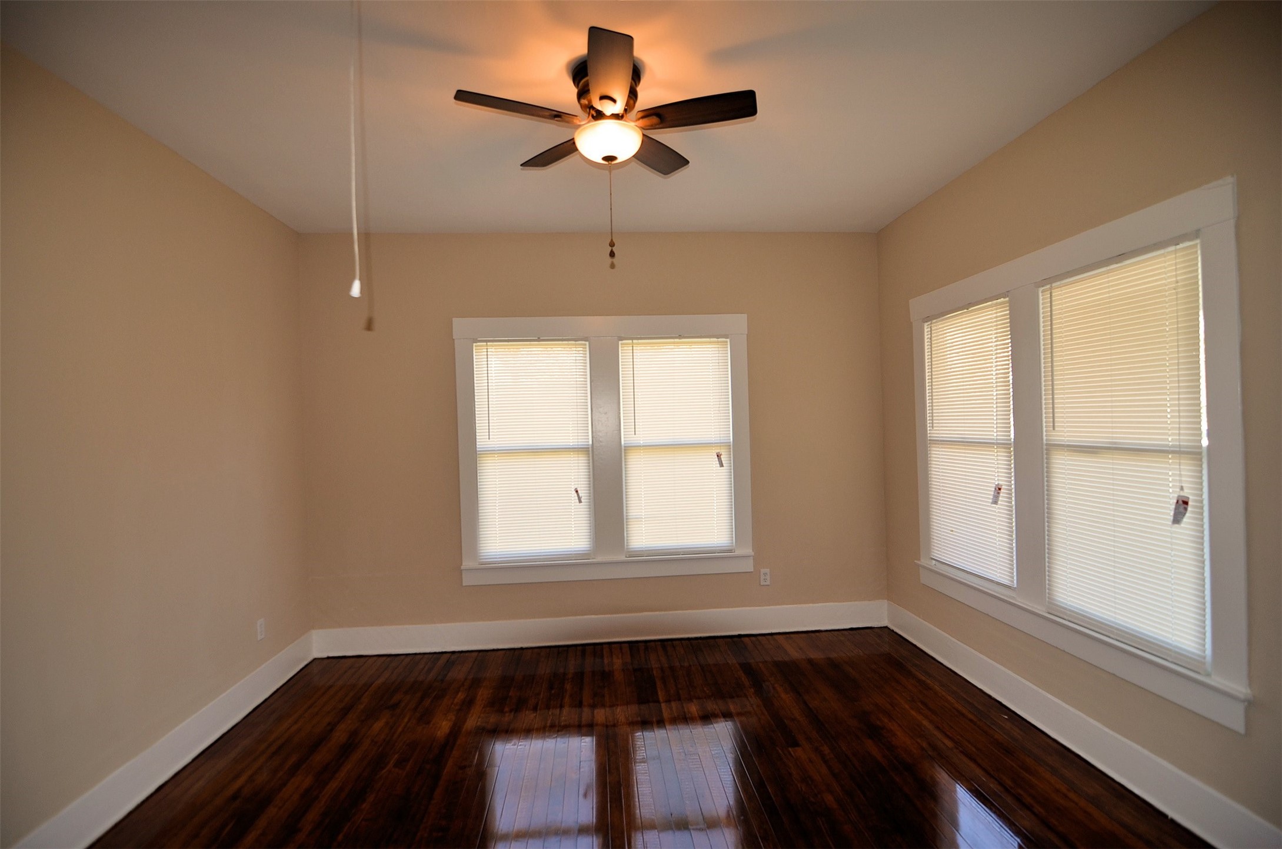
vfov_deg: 71.8
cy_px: 424
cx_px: 641
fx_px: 586
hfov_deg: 95.1
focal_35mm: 16
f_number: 2.8
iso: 200
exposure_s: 1/160
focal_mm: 11
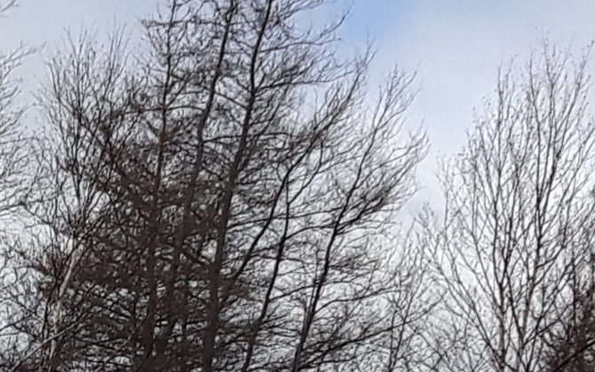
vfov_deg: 12.4
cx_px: -259
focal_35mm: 101
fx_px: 1638
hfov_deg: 18.6
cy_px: 548
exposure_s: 1/1647
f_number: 1.9
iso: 40
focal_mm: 3.7
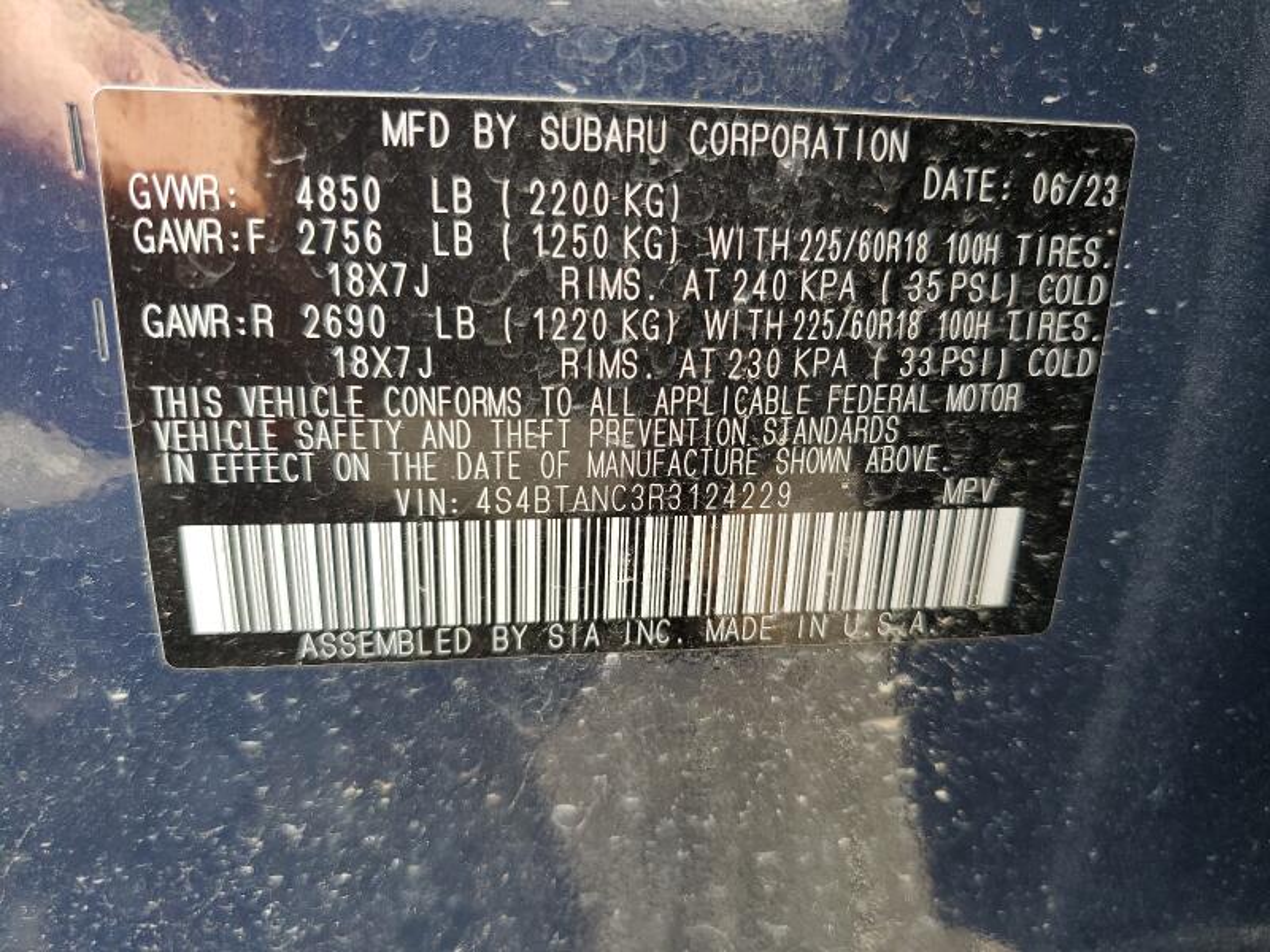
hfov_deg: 67.3
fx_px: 954
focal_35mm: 26
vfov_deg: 53.1
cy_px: 476
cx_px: 635
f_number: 1.5
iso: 50
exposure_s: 1/156
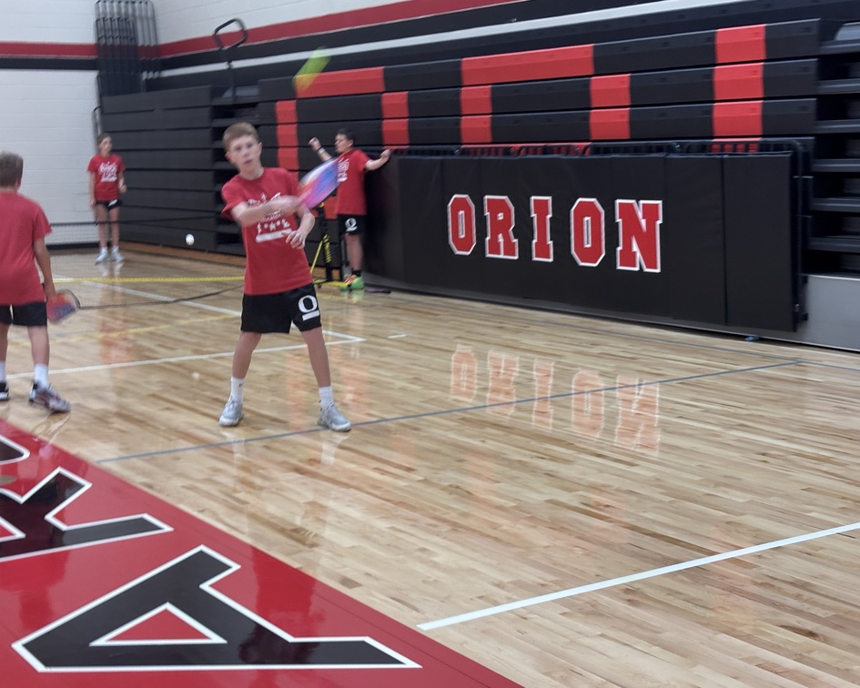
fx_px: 1400
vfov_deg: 27.6
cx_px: 430
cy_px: 348
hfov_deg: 34.2
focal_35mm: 55
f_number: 1.6
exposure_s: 1/60
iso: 64
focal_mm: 5.96
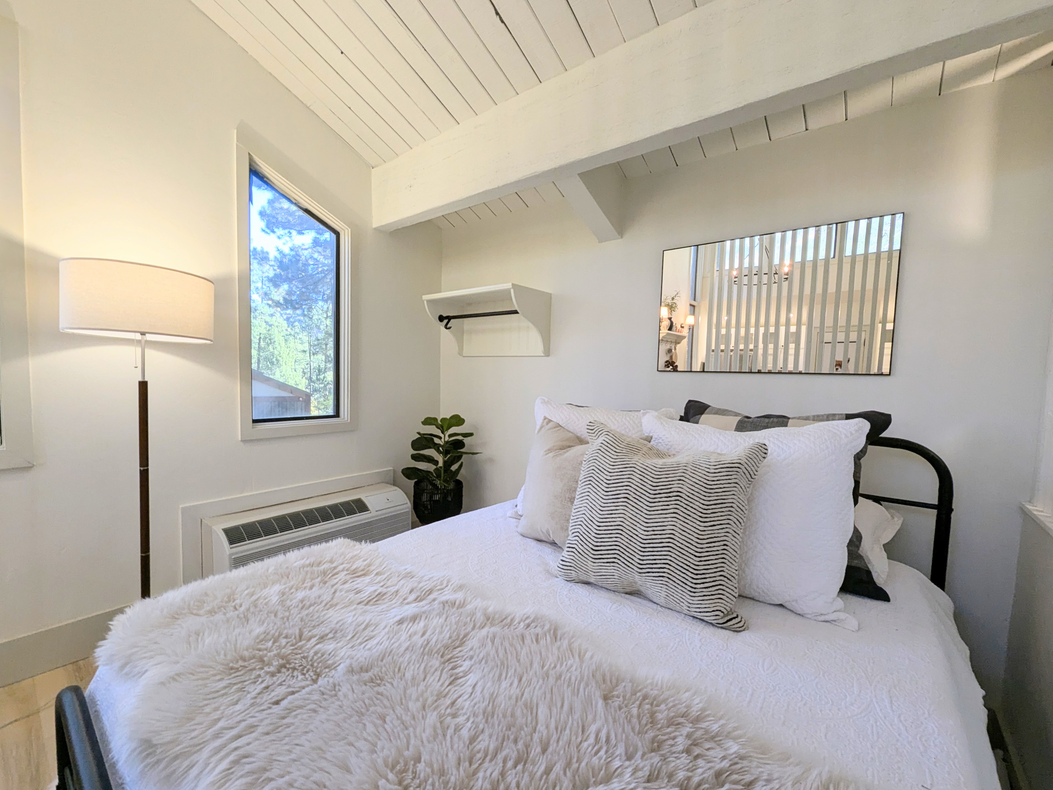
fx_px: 426
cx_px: 504
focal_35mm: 14
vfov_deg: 85.7
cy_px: 394
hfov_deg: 102.0
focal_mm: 1.95
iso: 60
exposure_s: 1/60
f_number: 2.2
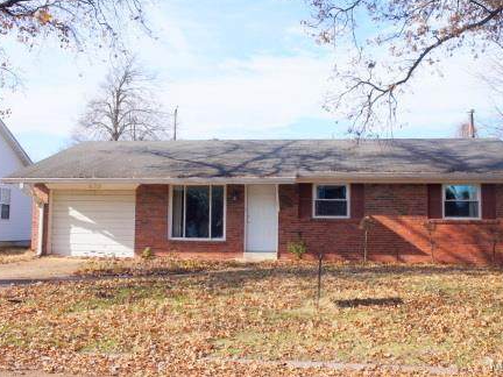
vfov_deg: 36.0
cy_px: 185
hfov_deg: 46.8
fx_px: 581
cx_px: 256
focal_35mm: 40
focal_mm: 24
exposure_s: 1/125
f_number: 13
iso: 200
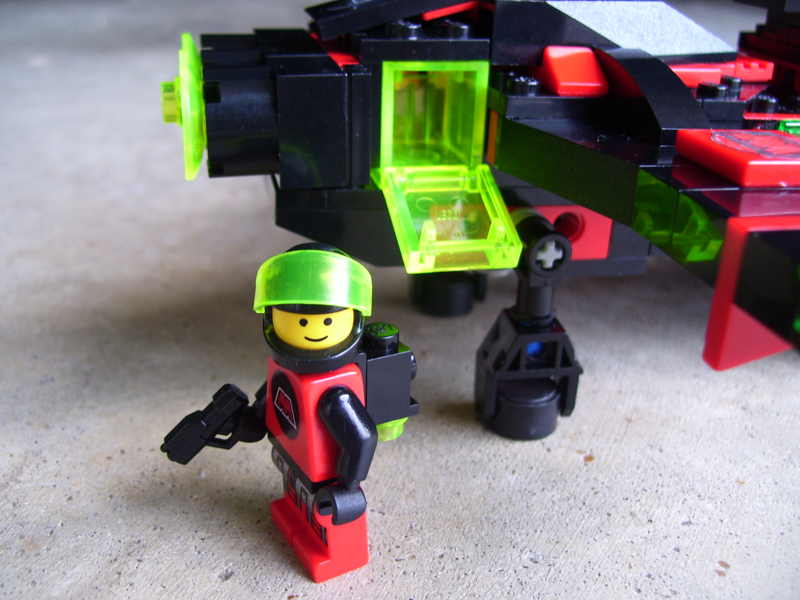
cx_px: 400
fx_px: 855
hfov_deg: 50.1
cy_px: 300
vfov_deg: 38.7
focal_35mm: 37
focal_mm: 6
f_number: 2.7
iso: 80
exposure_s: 1/45
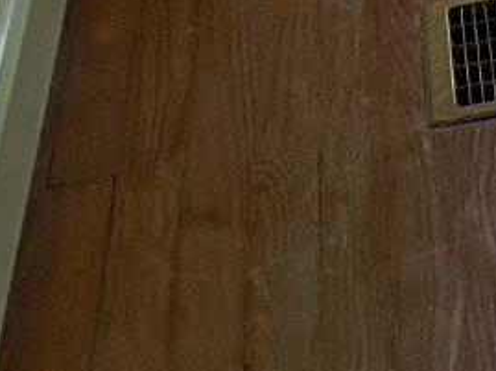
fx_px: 2619
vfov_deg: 7.1
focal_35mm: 183
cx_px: 1645
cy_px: -812
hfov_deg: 8.4
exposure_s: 1/161
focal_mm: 6.76
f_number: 1.78
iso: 200
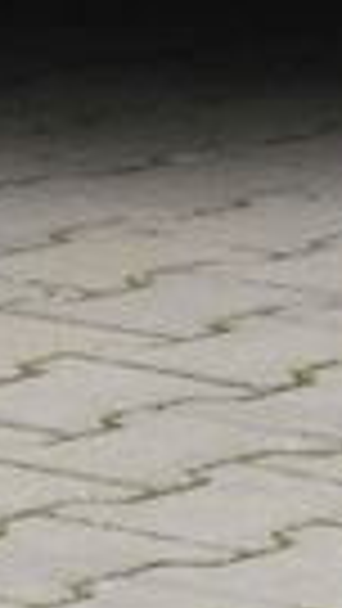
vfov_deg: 2.7
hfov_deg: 1.5
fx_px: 12632
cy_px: -1018
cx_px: 770
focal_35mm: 784
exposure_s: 1/80
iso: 250
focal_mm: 17.1
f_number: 5.6
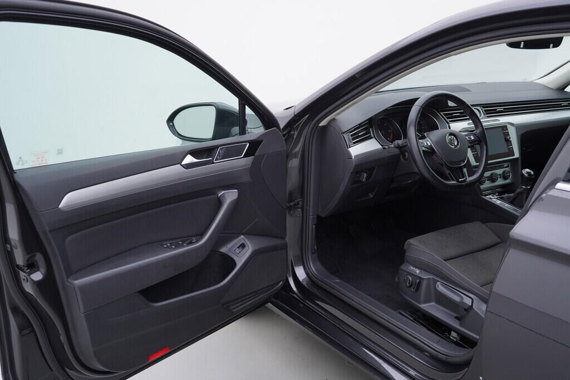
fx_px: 570
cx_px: 285
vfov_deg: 36.9
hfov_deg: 53.1
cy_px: 190
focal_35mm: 36
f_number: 3.5
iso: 125
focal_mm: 24
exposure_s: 1/60
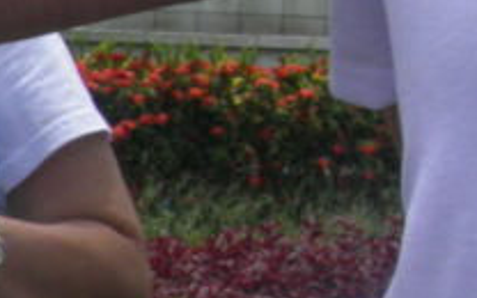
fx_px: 1898
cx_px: 869
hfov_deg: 12.9
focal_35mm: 146
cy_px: -151
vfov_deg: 8.8
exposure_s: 1/500
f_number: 5.7
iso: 50
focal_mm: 4.9
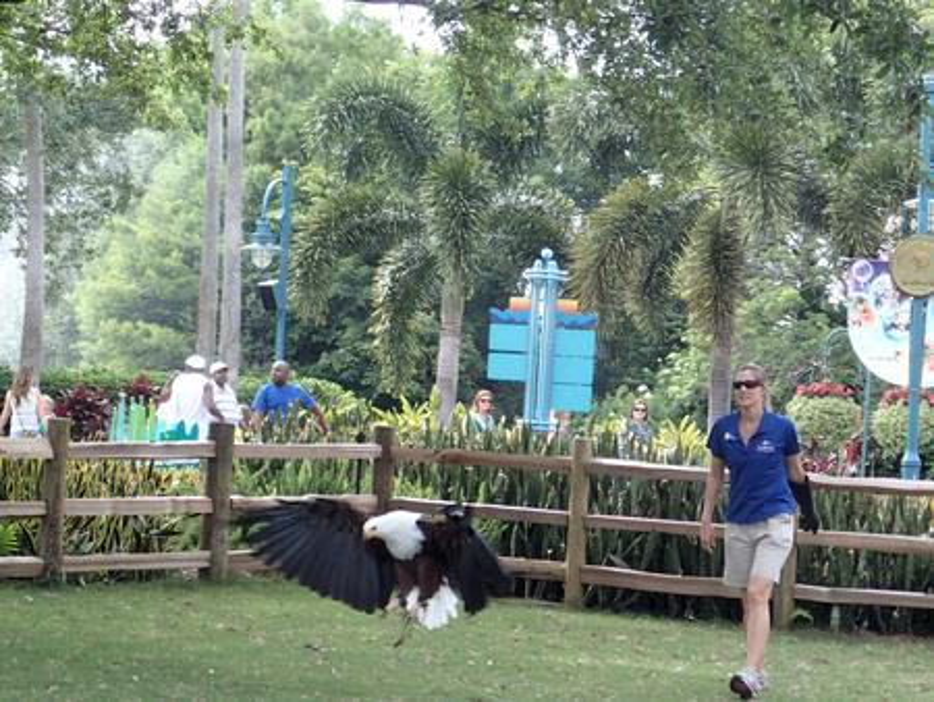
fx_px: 2700
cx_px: 467
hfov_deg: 19.6
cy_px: 351
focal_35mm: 100
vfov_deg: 14.8
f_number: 4.9
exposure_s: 1/160
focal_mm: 18
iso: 200
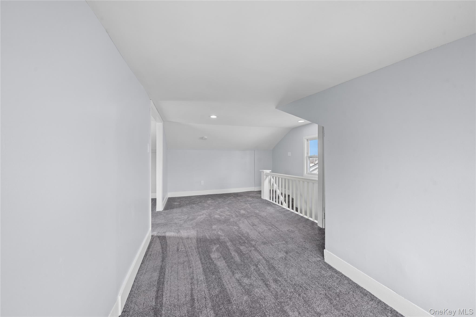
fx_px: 159
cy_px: 158
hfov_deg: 112.6
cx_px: 238
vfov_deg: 90.0
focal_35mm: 12
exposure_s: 1/3
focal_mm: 12
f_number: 8
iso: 250
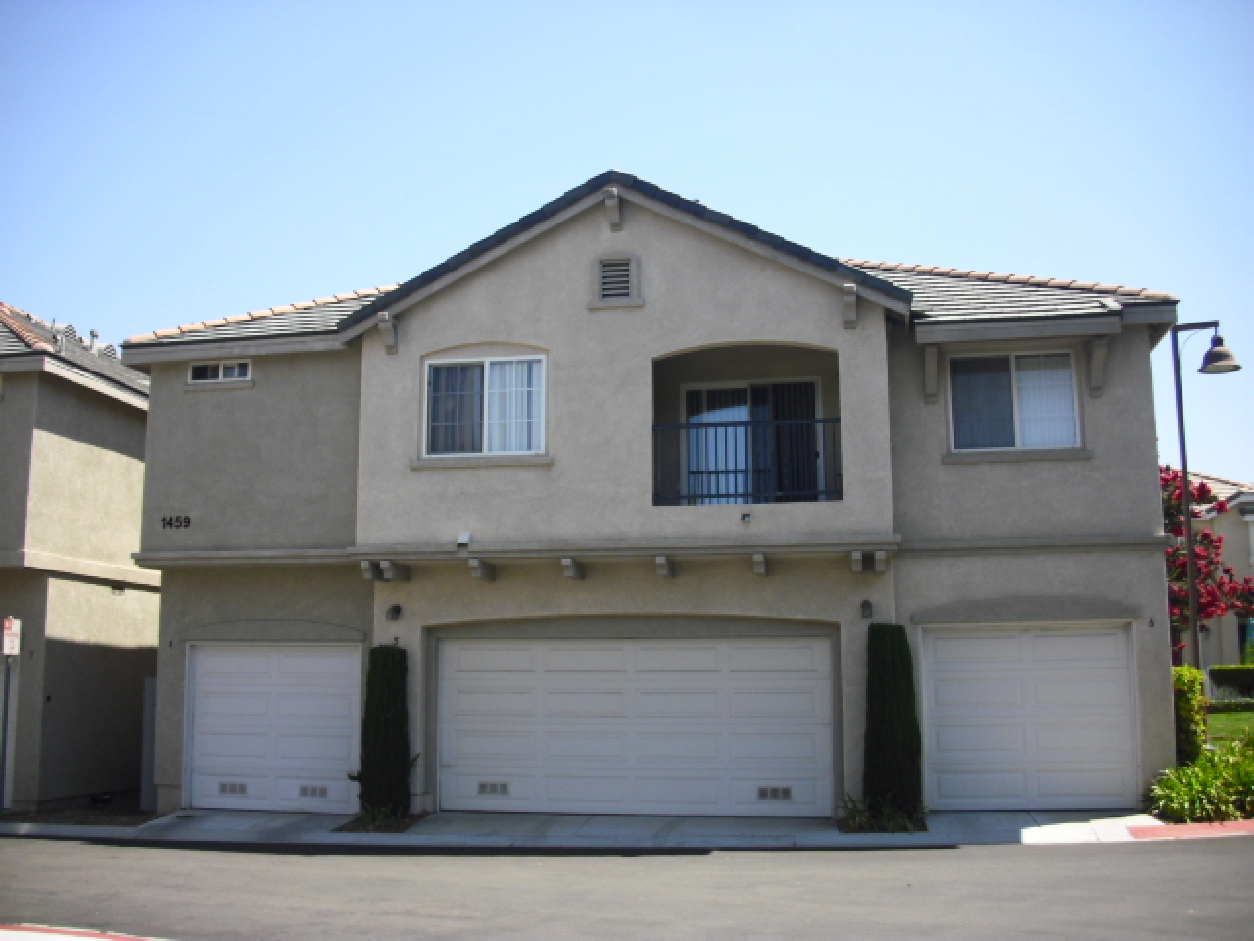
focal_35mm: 38
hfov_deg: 49.0
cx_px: 627
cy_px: 470
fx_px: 1377
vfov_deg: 37.7
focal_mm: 6.2
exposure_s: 1/125
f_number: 8
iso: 100
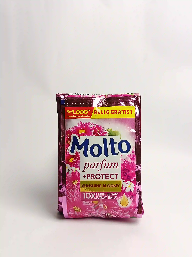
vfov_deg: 47.9
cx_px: 96
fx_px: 288
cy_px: 128
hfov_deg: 36.8
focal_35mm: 39
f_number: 1.7
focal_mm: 5.24
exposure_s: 1/100
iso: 122
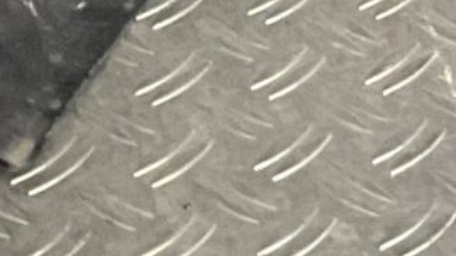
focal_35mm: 248
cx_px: 831
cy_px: -848
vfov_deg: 4.4
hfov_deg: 8.4
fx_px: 2997
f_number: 1.8
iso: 80
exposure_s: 1/50
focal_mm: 3
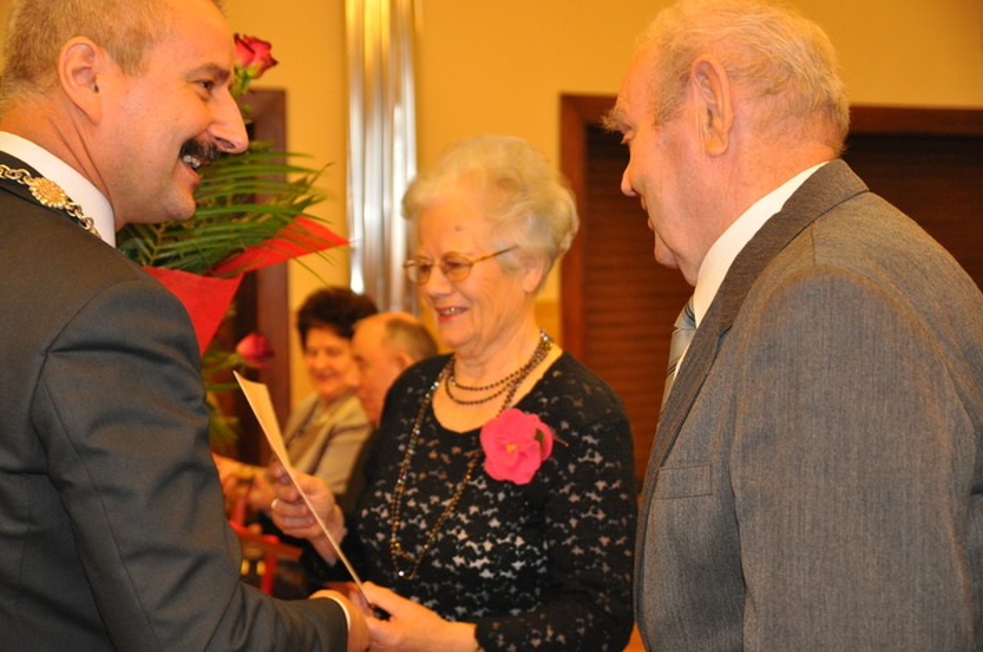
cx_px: 492
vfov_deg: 25.7
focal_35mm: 52
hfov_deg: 37.9
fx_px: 1431
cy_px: 326
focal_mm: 35
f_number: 3.3
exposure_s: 1/60
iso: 800
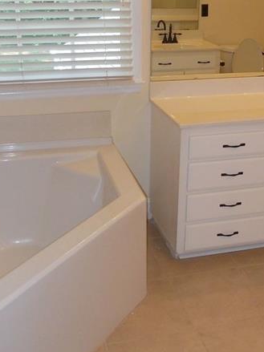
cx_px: 141
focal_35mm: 49
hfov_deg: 29.7
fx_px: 499
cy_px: 128
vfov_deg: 38.6
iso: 80
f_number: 2.7
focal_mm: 4
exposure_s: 1/50
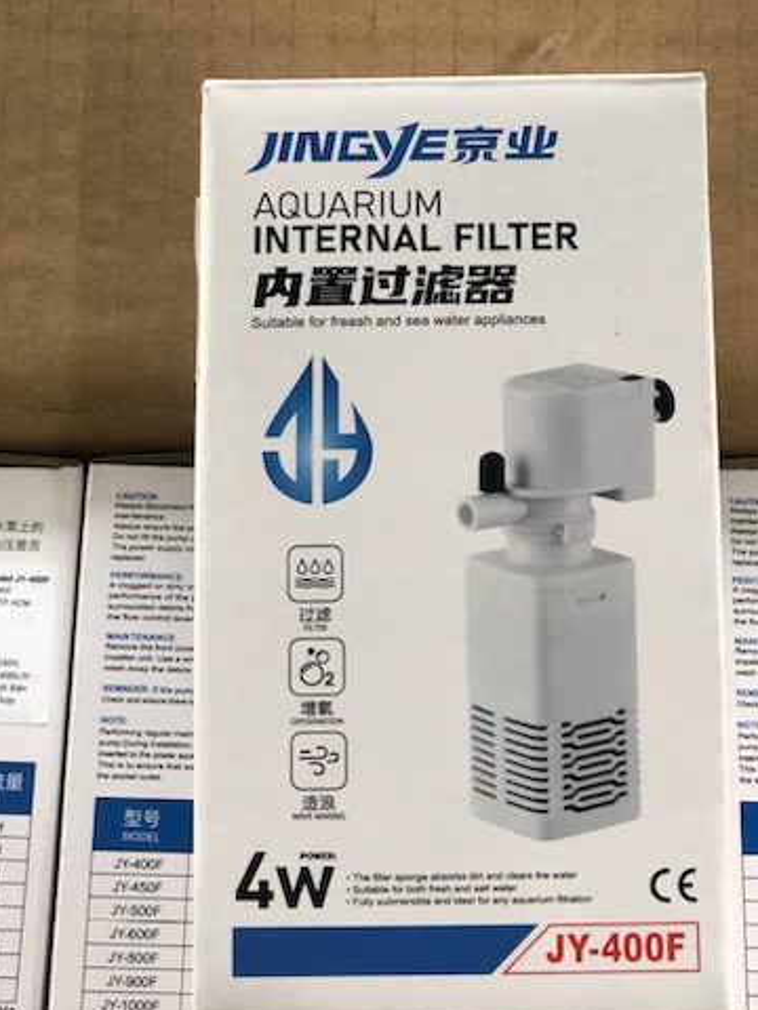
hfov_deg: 19.4
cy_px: 568
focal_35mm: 76
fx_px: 2219
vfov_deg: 25.6
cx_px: 463
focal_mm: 6.6
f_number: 2.8
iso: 80
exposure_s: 1/33
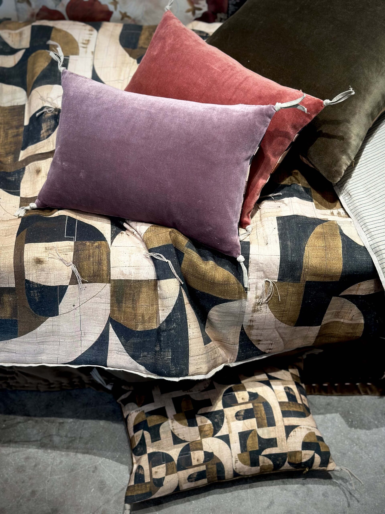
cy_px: 257
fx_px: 712
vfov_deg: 39.7
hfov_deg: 30.3
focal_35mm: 48
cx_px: 192
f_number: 1.78
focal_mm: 6.86
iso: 200
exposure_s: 1/49
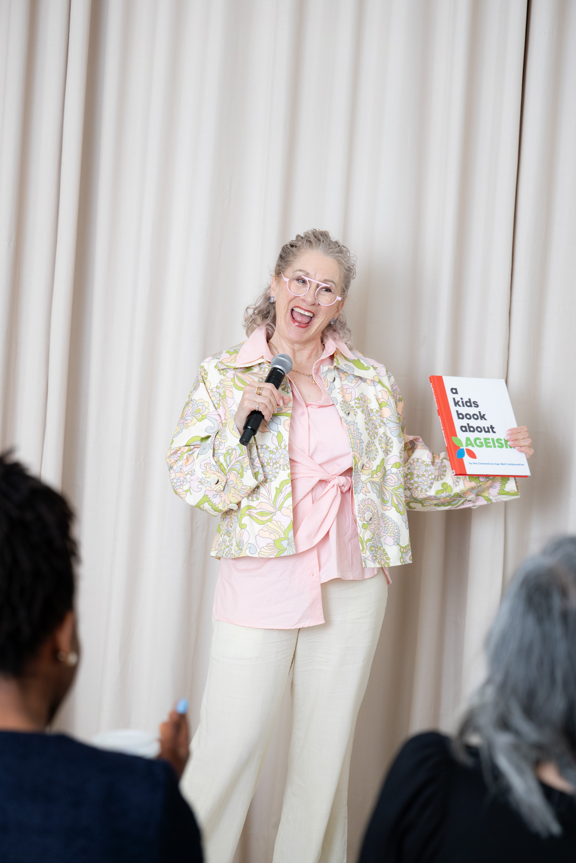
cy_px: 432
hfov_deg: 19.5
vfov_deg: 28.8
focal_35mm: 70
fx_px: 1680
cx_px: 288
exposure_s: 1/200
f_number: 3.2
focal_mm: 70
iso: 500
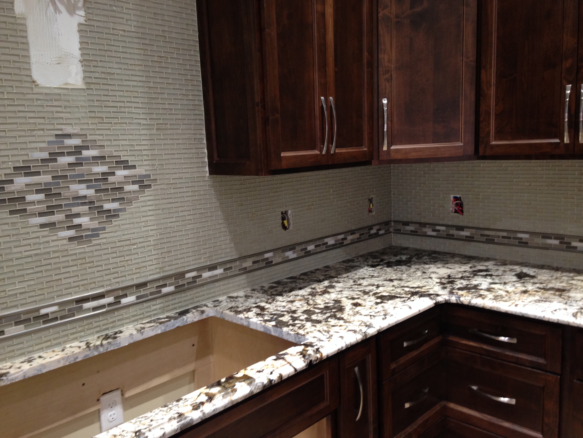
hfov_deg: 55.4
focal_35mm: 33
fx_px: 556
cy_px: 219
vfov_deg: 42.9
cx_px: 292
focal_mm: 4.12
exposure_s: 1/20
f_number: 2.4
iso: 125
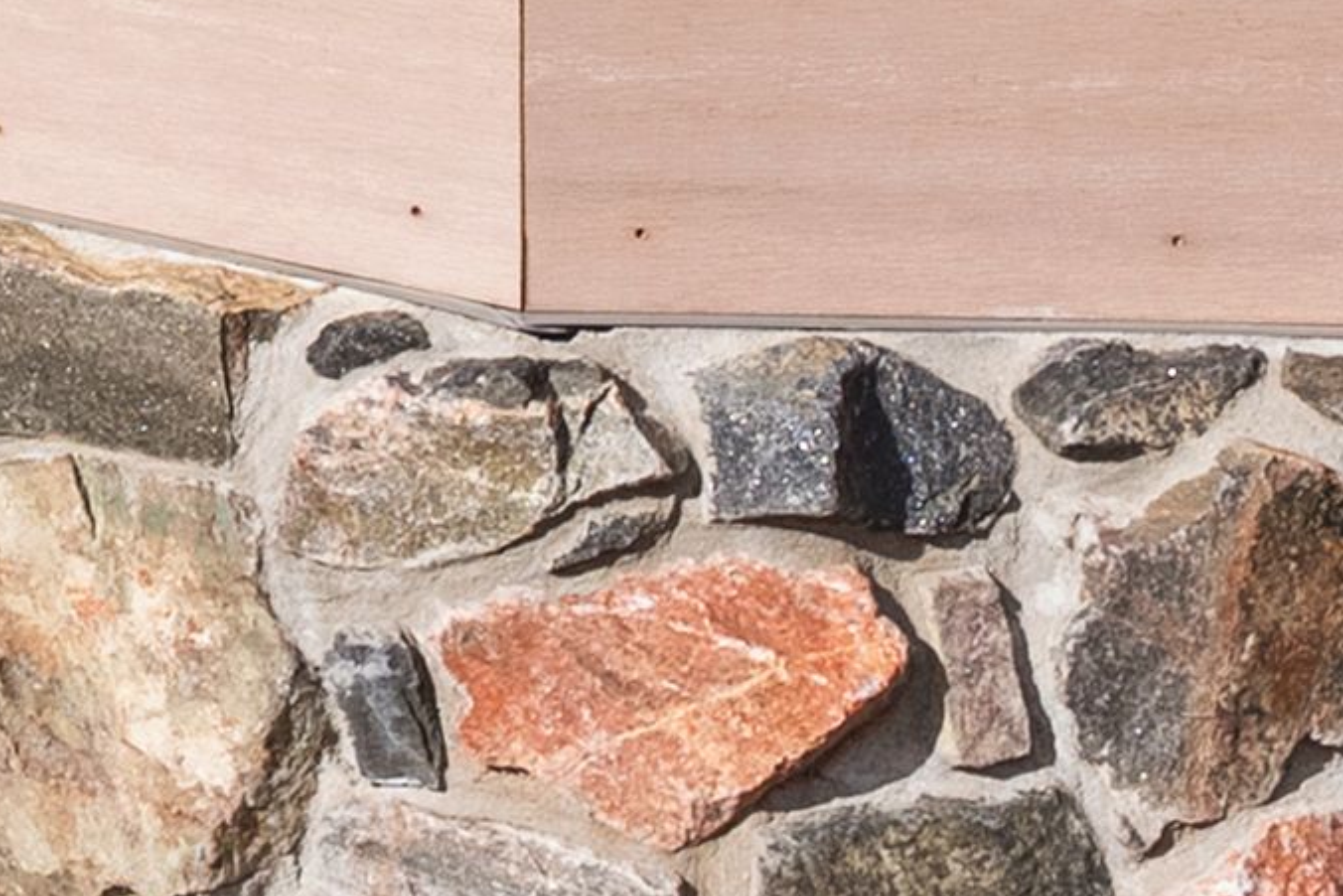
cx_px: -1490
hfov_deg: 12.7
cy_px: -983
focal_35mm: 138
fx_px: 5149
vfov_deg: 9.2
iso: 250
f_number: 10
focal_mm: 22
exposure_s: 1/200
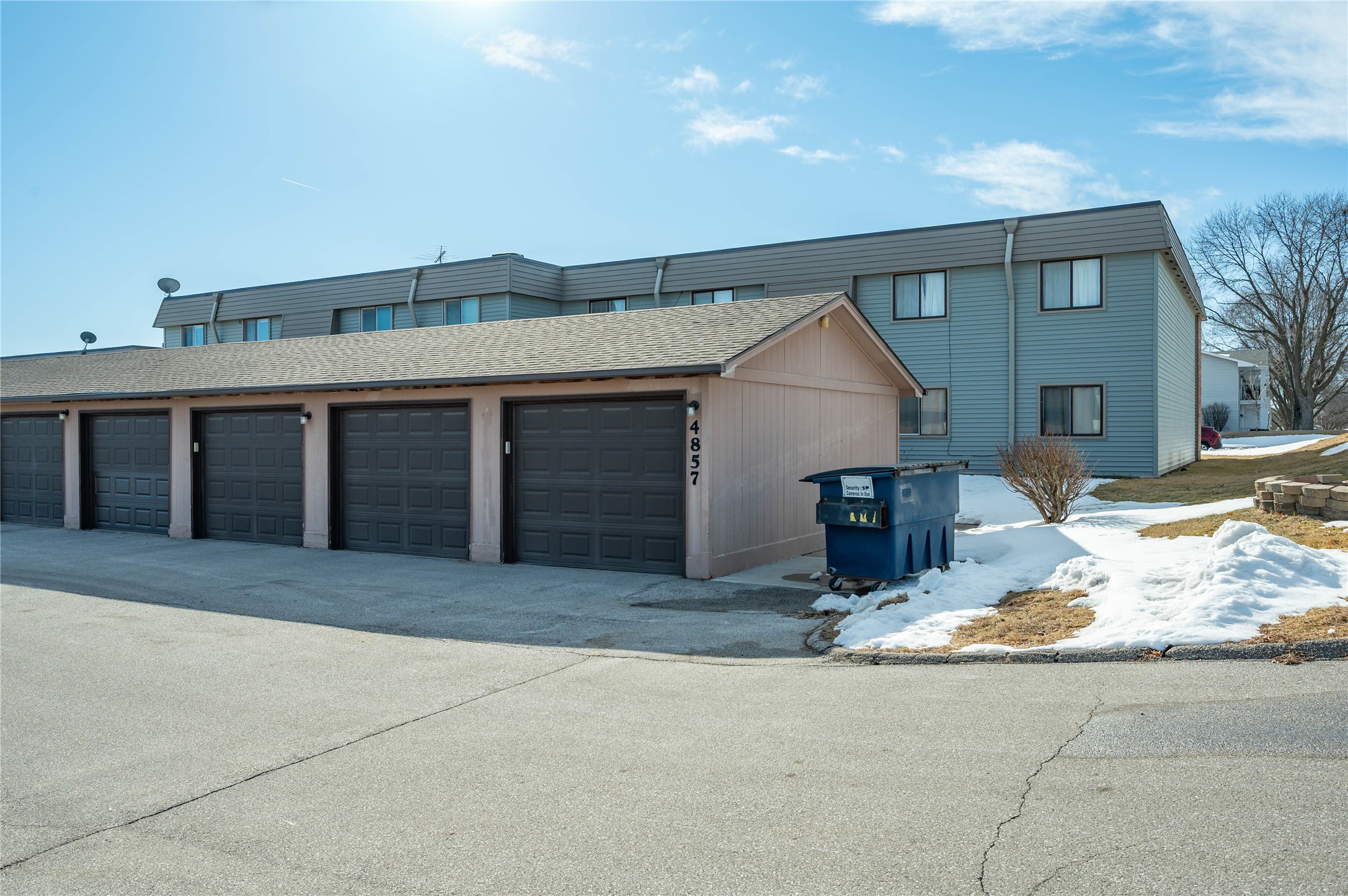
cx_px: 674
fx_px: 935
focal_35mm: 25
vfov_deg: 51.2
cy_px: 448
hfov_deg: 71.6
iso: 250
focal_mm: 25
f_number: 9
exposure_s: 1/640
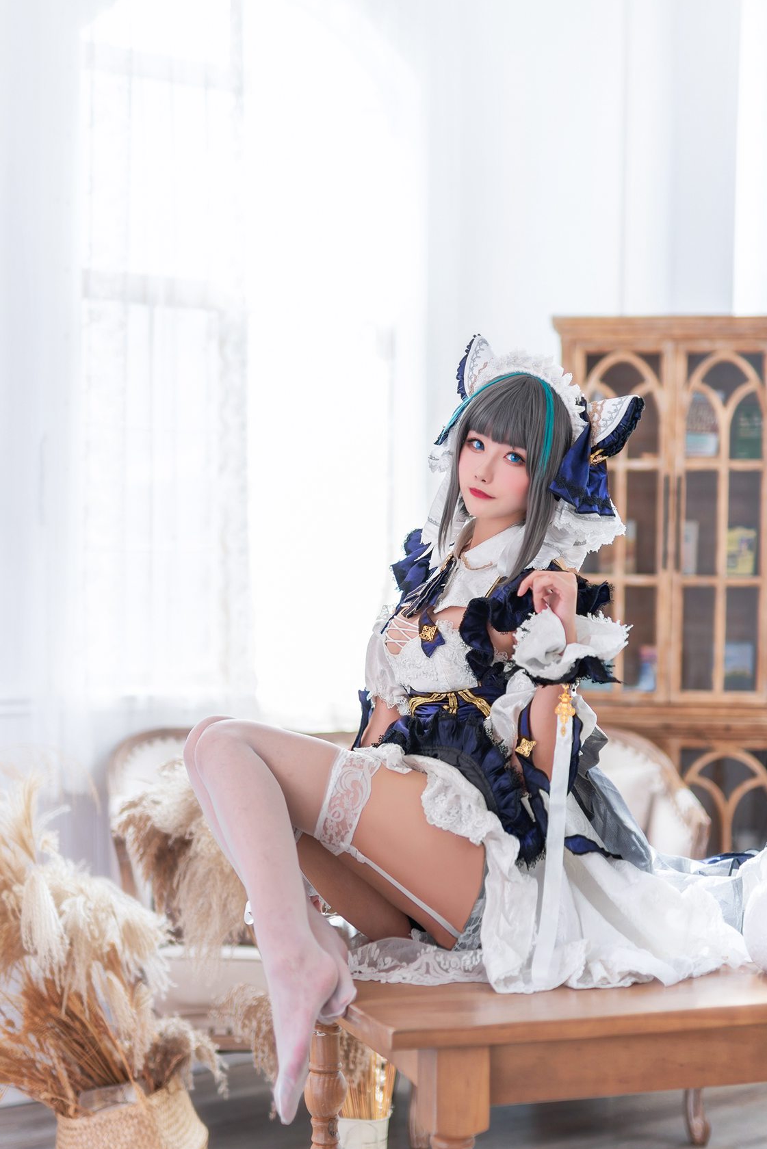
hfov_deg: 23.4
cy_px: 630
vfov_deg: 34.5
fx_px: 1852
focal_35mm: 58
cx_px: 401
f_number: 1.4
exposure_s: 1/250
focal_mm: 50
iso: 125
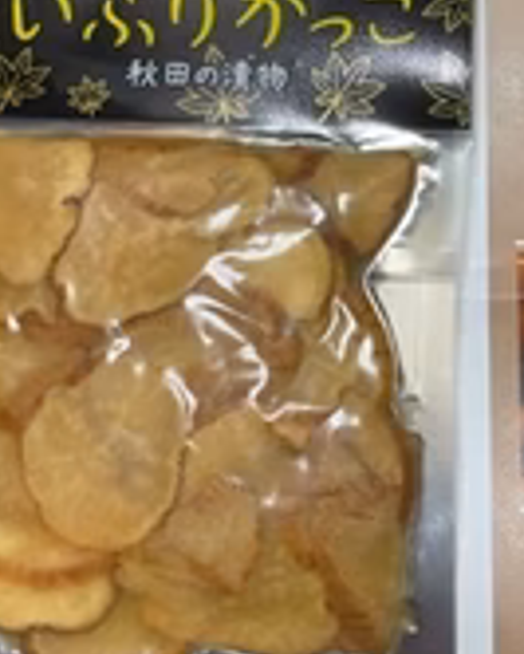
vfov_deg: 30.5
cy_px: 177
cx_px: 524
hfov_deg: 23.9
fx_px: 1181
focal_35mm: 61
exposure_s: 1/50
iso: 100
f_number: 1.6
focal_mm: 4.2
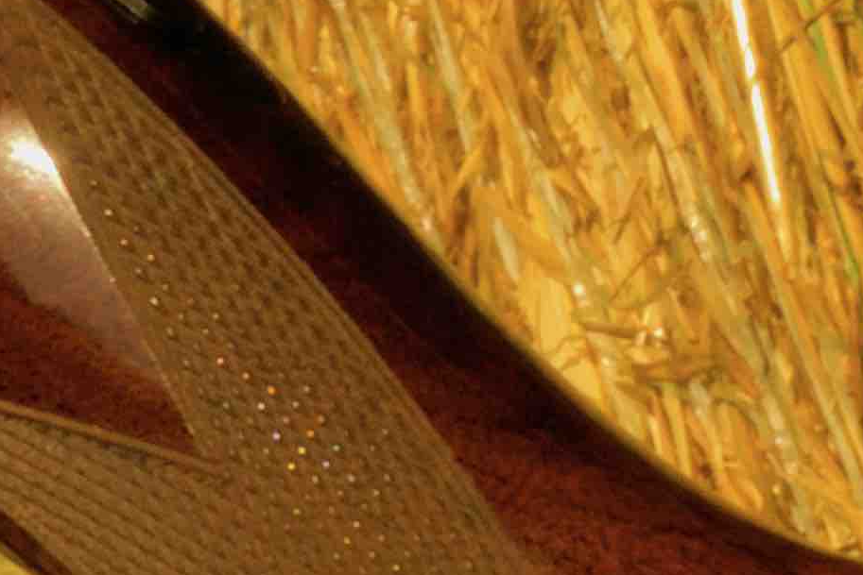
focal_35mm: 739
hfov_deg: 2.8
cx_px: -1433
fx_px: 17724
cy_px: 398
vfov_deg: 1.9
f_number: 32
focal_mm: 75
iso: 250
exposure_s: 1/80
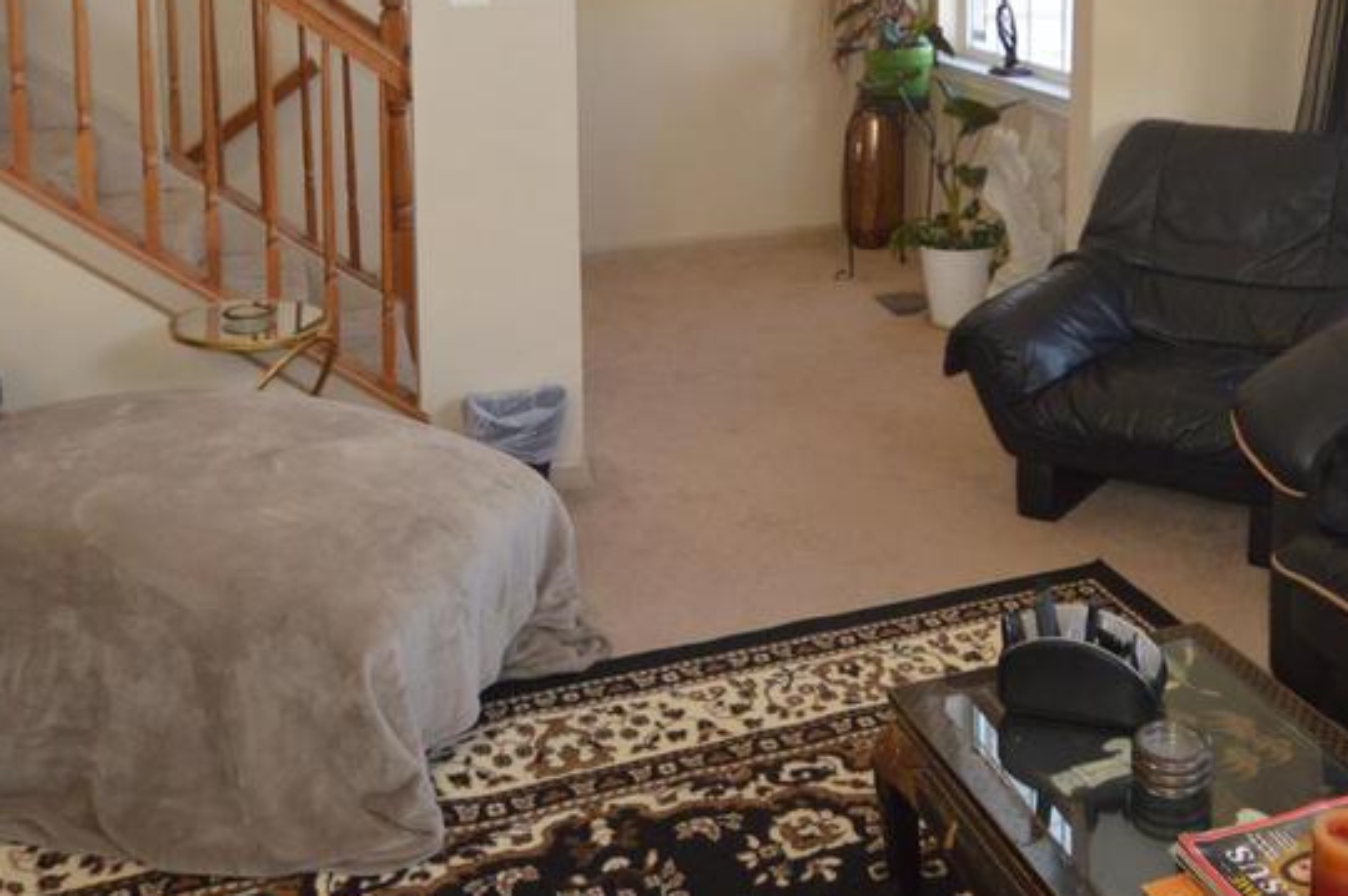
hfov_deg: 47.1
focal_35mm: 40
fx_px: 1496
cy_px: 46
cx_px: 976
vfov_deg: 31.4
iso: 400
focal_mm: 10
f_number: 4
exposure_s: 1/60
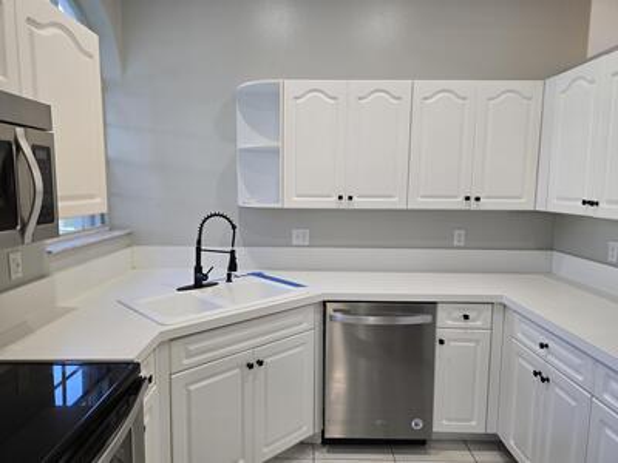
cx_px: 309
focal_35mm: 23
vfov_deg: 58.9
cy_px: 232
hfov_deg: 73.9
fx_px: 411
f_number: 1.7
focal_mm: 6.3
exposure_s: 1/120
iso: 125
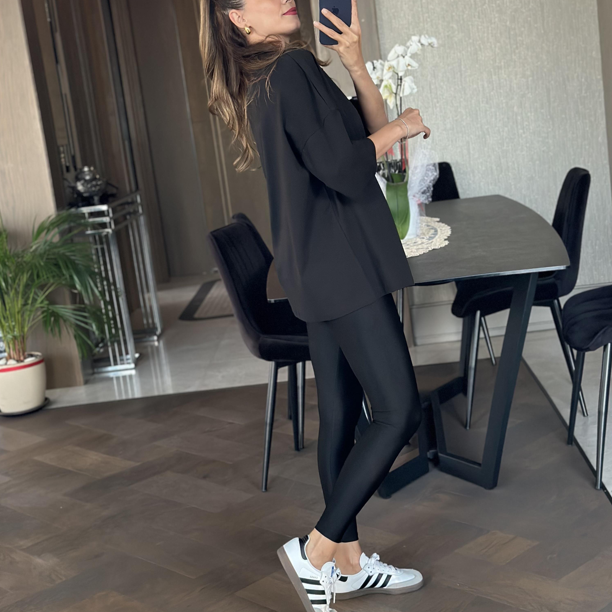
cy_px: 288
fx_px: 1140
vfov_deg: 30.0
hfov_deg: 30.0
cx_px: 306
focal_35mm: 57
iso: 400
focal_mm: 6.86
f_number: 1.78
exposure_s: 1/60
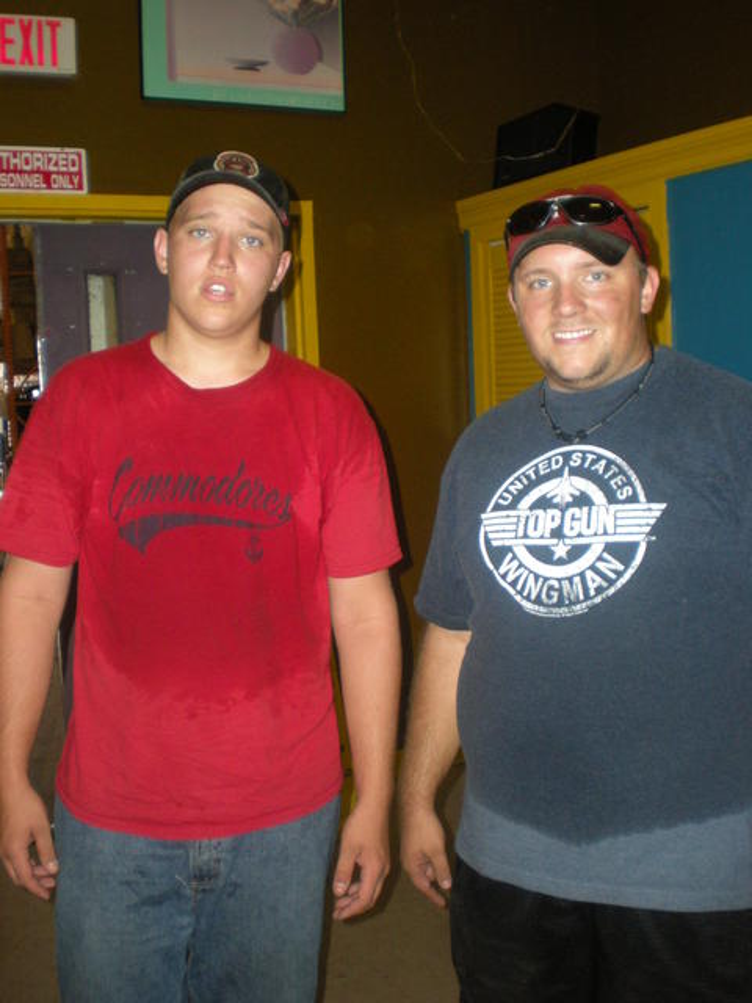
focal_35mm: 38
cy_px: 502
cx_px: 376
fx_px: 1101
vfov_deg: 49.0
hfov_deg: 37.7
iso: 210
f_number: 3.1
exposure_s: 1/60
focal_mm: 6.3
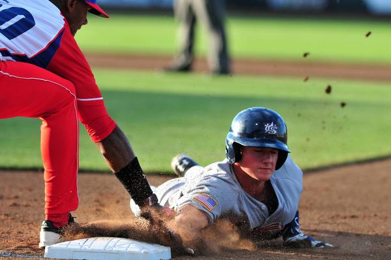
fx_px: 4883
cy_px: 130
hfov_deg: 4.6
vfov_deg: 3.0
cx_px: 196
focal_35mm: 450
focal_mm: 300
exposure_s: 1/1600
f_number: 5
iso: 500
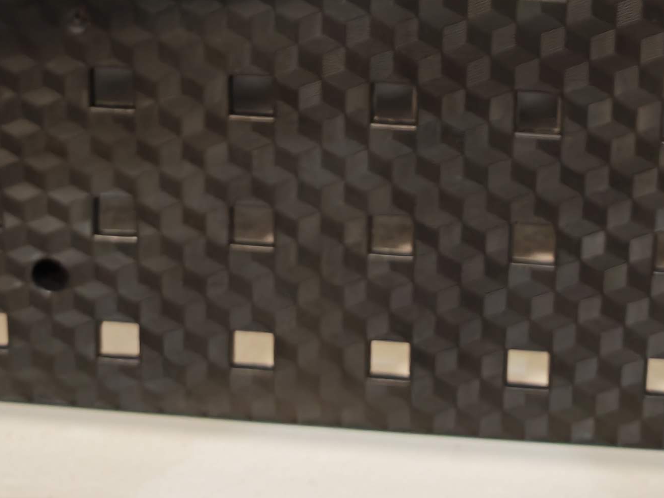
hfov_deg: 26.0
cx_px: 346
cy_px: -206
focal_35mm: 75
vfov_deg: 17.9
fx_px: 1439
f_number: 2
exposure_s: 1/50
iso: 400
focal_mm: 6.83
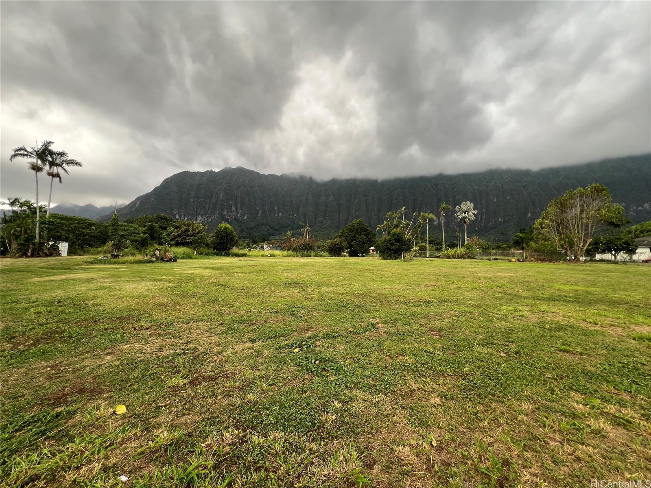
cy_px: 244
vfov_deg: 89.9
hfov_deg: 106.2
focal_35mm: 13
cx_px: 326
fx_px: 244
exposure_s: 1/99
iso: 50
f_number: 1.8
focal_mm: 1.57
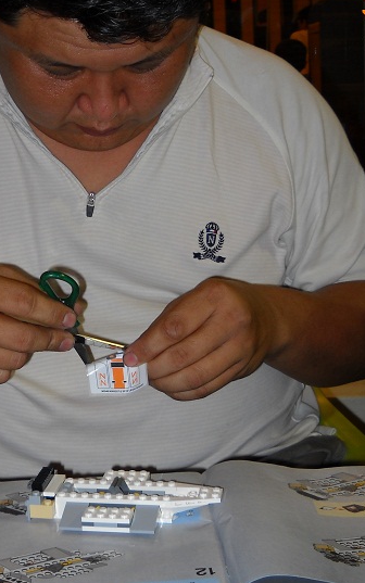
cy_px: 259
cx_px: 111
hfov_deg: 19.6
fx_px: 1050
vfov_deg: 31.0
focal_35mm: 66
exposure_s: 1/30
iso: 64
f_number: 3.1
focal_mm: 6.72
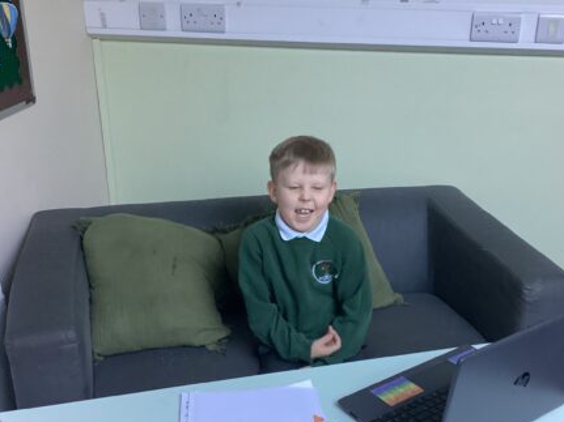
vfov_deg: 31.3
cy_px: 272
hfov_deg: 41.2
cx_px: 310
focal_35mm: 46
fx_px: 749
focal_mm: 3.3
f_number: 2.4
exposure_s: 1/60
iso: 250
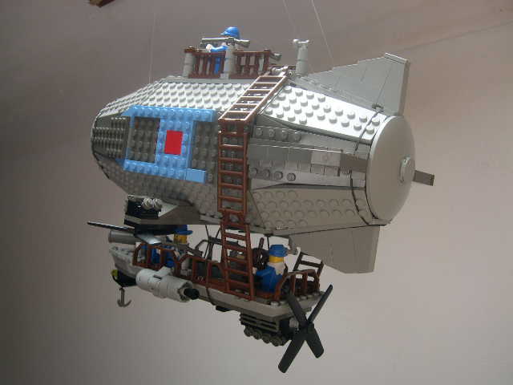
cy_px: 192
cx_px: 256
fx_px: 563
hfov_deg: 49.0
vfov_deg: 37.7
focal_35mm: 38
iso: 100
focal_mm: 8
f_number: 2.8
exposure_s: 1/146
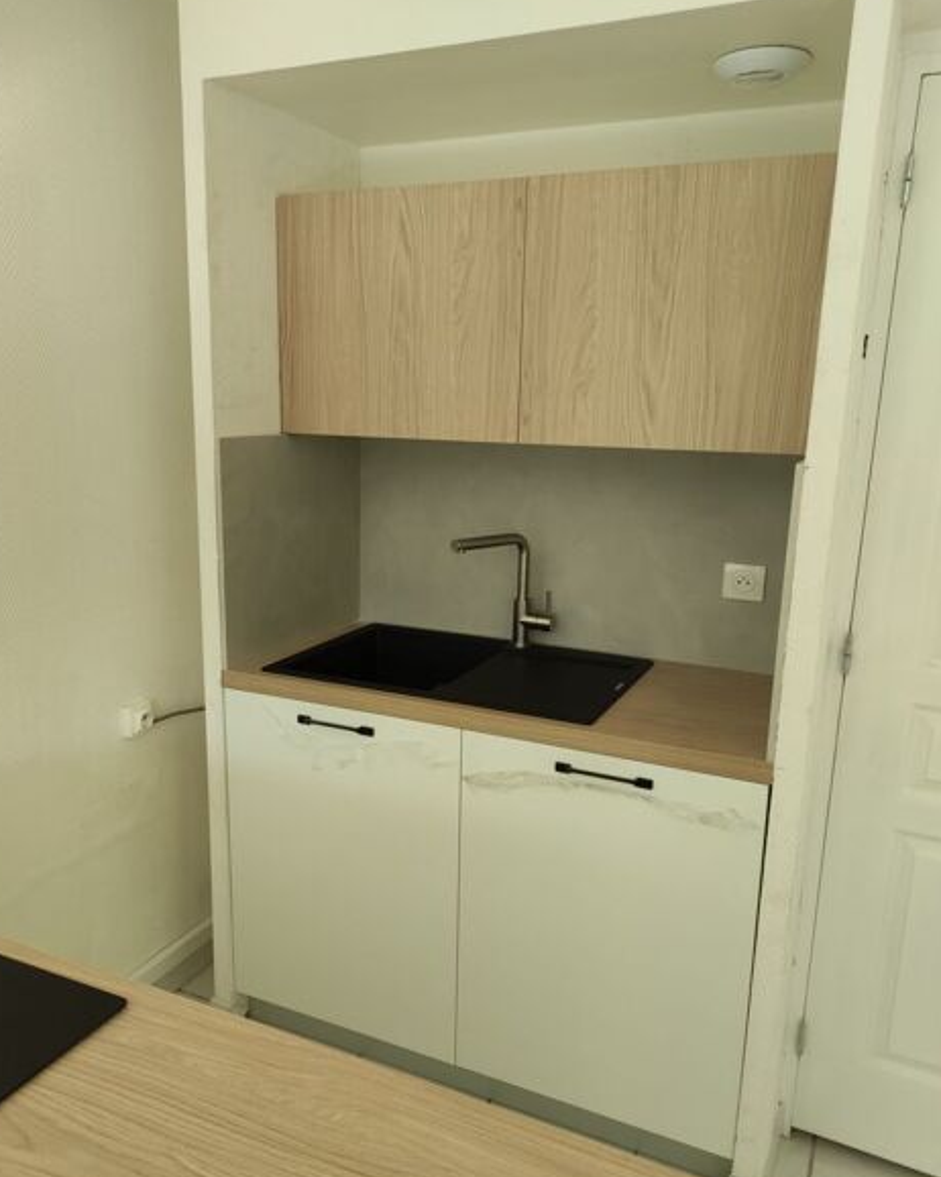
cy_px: 620
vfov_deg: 64.0
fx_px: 940
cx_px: 458
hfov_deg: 53.2
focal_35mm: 27
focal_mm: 5.43
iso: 50
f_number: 1.89
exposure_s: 1/124
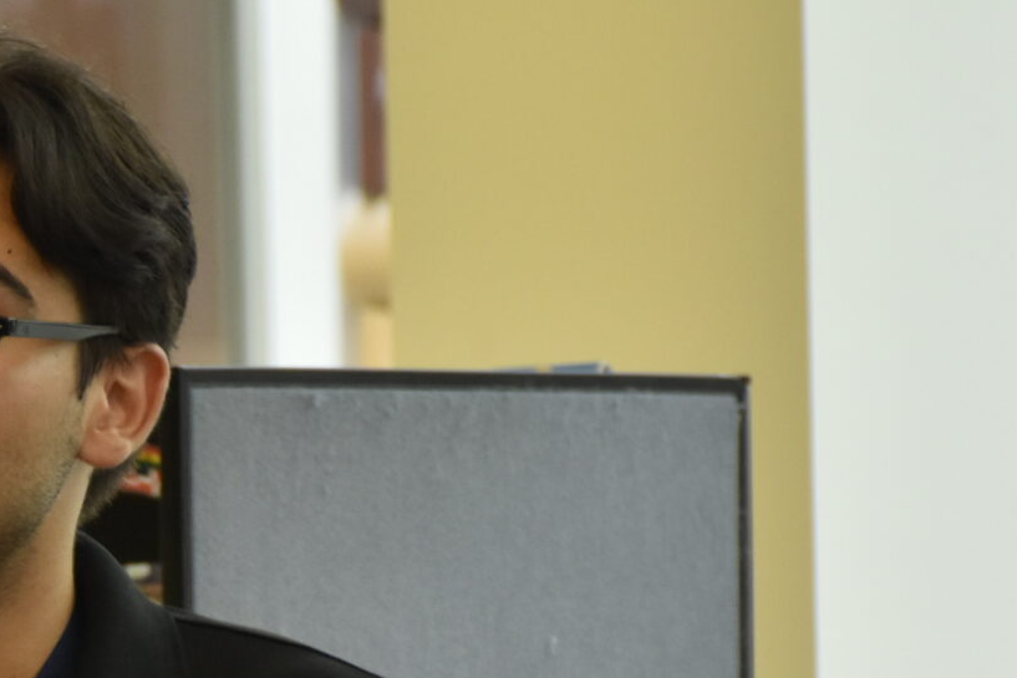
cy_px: 1023
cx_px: -205
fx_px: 11289
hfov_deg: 5.1
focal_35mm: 400
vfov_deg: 3.4
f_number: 5.3
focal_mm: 85
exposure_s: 1/60
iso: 720
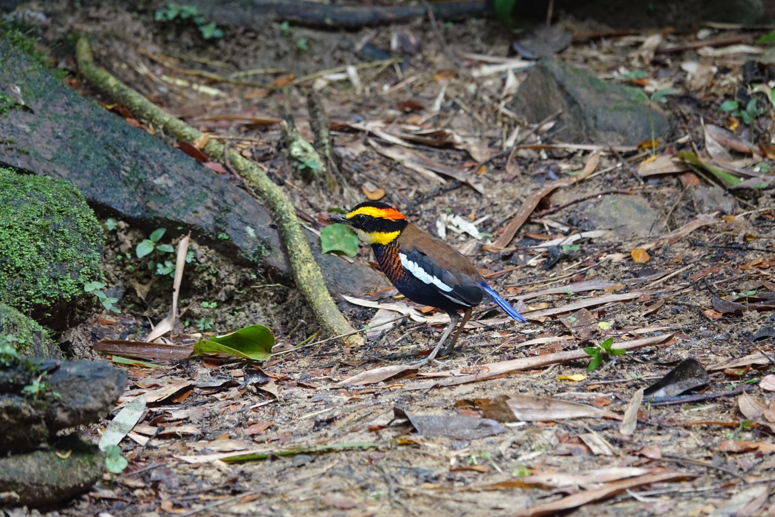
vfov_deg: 3.2
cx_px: 388
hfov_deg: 4.7
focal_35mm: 435
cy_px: 258
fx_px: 9364
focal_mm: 159.66
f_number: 4
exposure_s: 1/100
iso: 1000
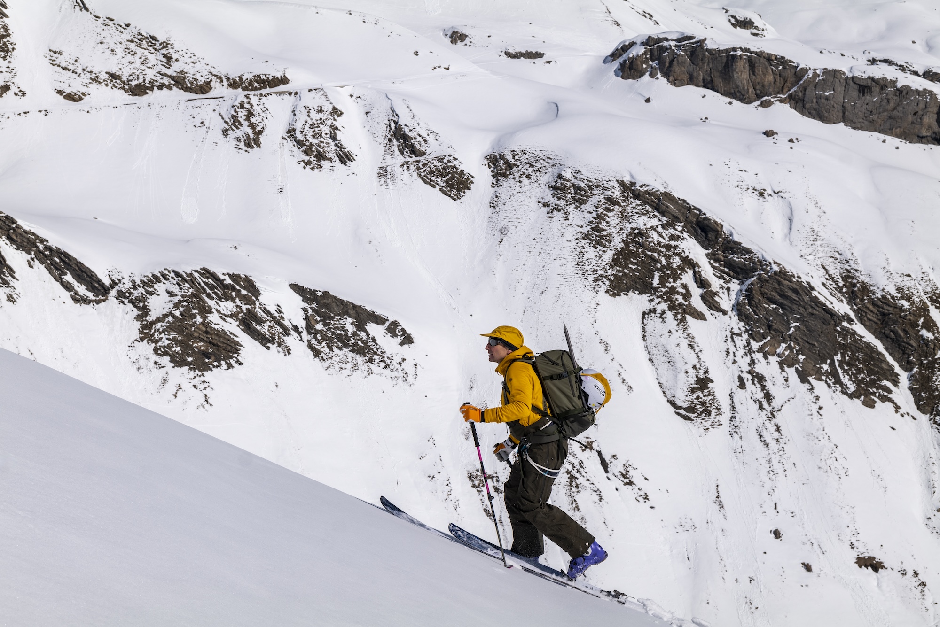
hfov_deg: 38.9
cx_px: 470
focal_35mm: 51
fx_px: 1332
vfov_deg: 26.5
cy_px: 314
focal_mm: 49
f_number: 10
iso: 400
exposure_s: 1/2000
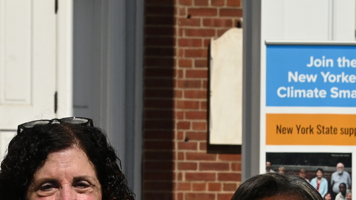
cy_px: 341
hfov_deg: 13.8
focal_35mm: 155
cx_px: 117
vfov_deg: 7.6
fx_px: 1463
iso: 800
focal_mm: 46
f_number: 6.3
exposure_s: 1/8000
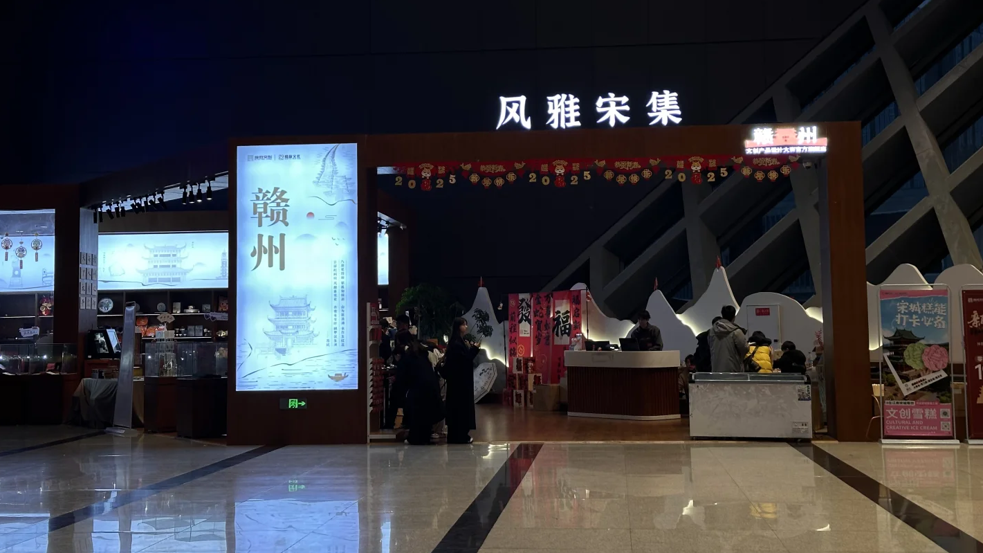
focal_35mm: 53
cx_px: 486
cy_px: 206
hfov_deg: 39.2
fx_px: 1381
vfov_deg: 22.6
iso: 80
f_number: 1.78
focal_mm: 6.86
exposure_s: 1/68
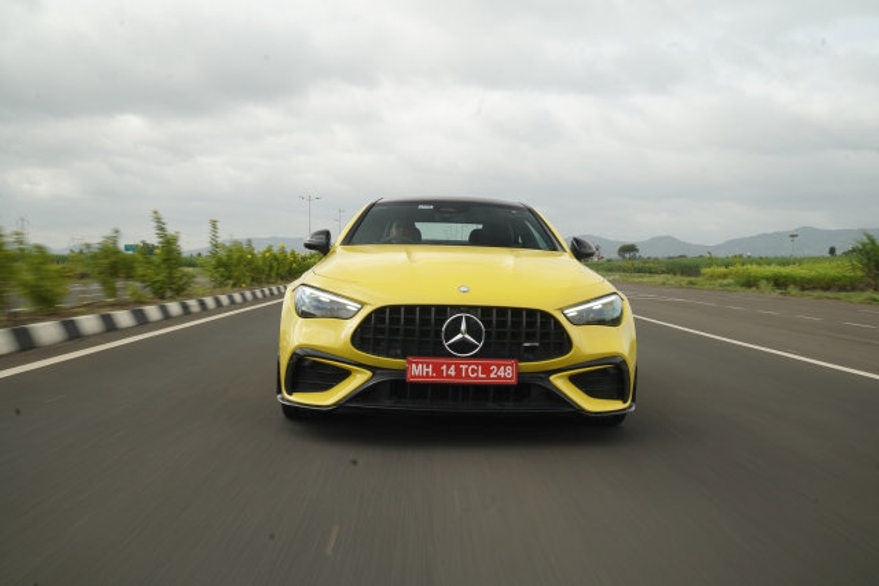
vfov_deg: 38.9
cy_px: 293
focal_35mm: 34
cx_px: 440
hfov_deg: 55.8
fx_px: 830
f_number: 13
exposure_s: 1/30
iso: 100
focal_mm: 34
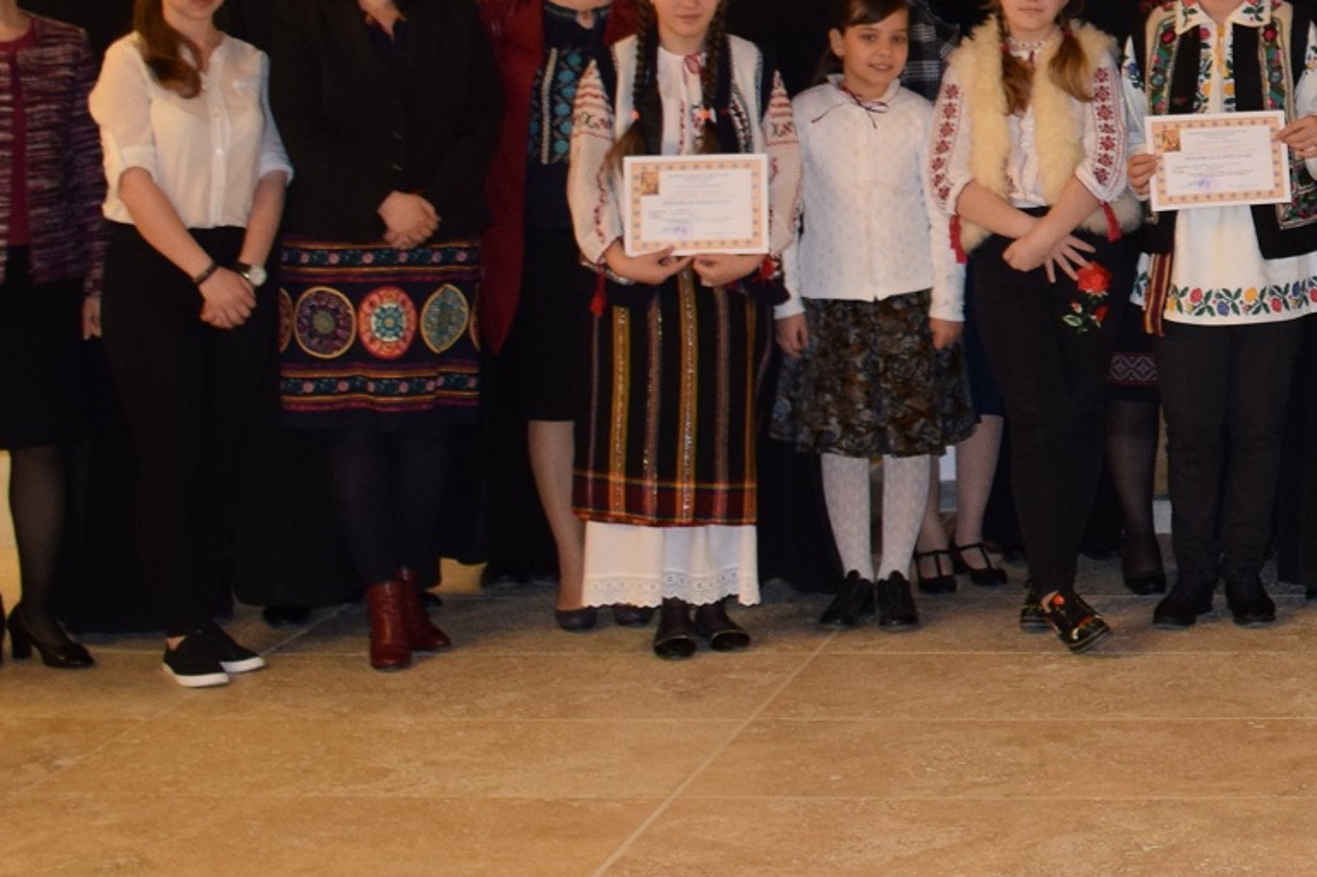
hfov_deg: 21.3
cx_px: 1645
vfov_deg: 15.2
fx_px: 3218
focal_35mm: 88
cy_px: -12
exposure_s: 1/60
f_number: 4
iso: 800
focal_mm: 18
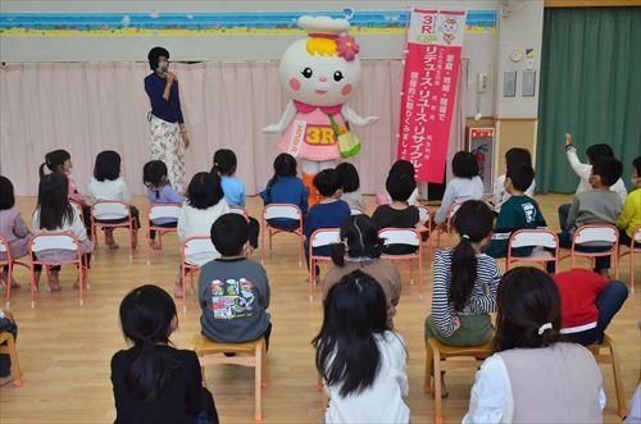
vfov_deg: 35.3
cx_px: 320
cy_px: 212
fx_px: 666
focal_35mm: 38
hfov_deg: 51.4
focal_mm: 25
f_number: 10
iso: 3200
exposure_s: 1/400
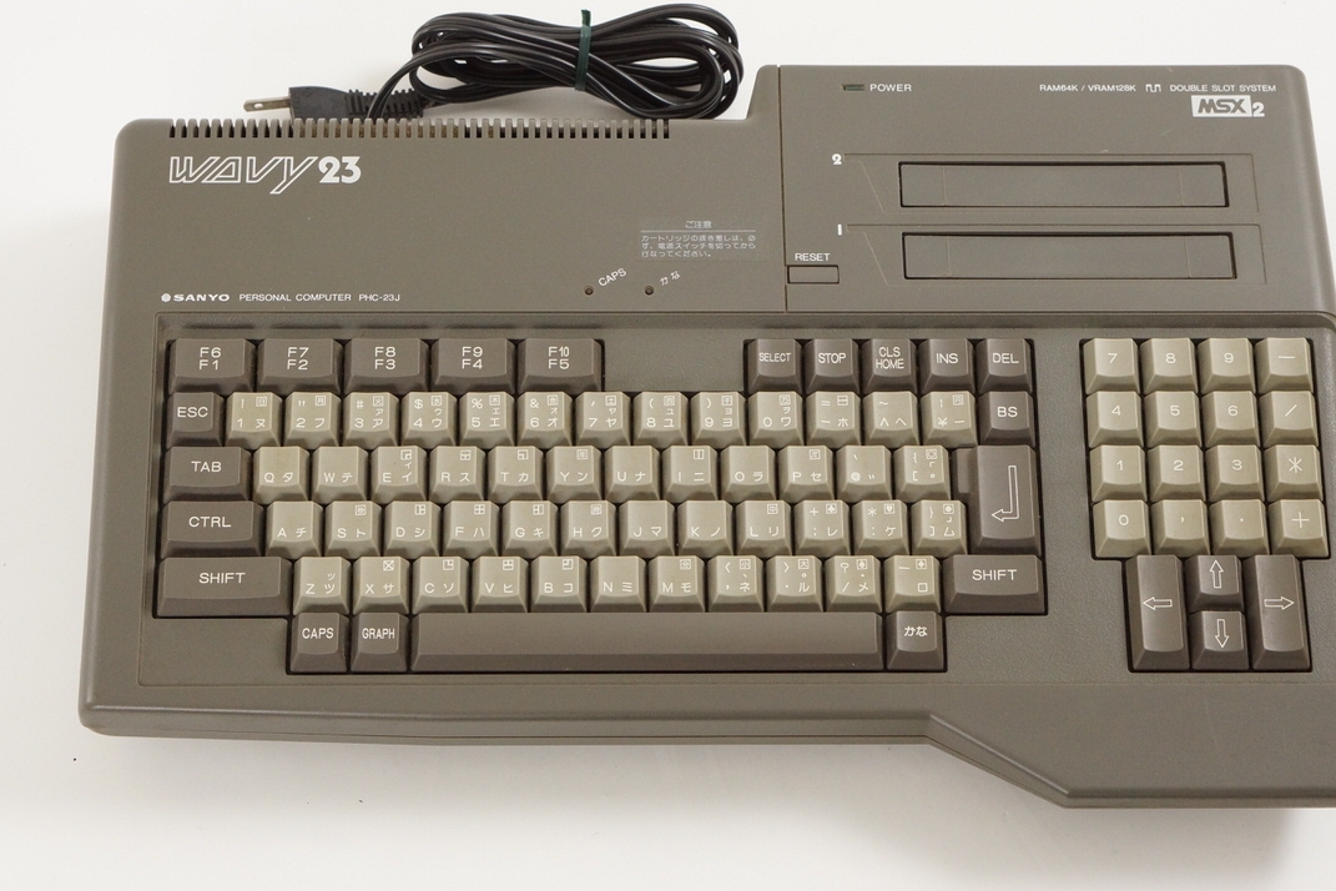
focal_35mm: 84
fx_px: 3117
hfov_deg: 24.2
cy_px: 408
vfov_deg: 16.3
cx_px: 684
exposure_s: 1/80
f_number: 7.1
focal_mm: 50
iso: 1250
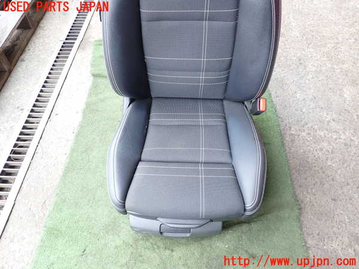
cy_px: 134
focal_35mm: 25
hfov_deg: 69.4
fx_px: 259
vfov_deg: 54.9
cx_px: 180
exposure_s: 1/60
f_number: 2.8
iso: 100
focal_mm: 4.5
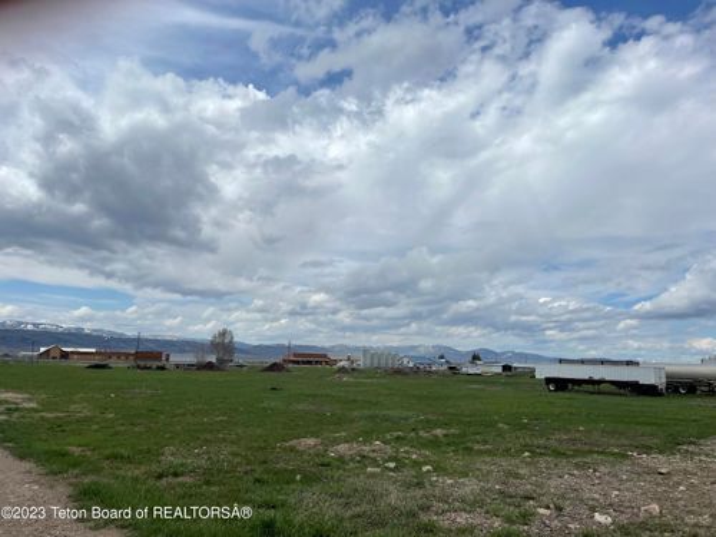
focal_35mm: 26
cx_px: 358
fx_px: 538
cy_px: 268
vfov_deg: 53.1
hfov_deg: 67.3
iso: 32
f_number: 1.6
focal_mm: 4.2
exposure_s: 1/9804
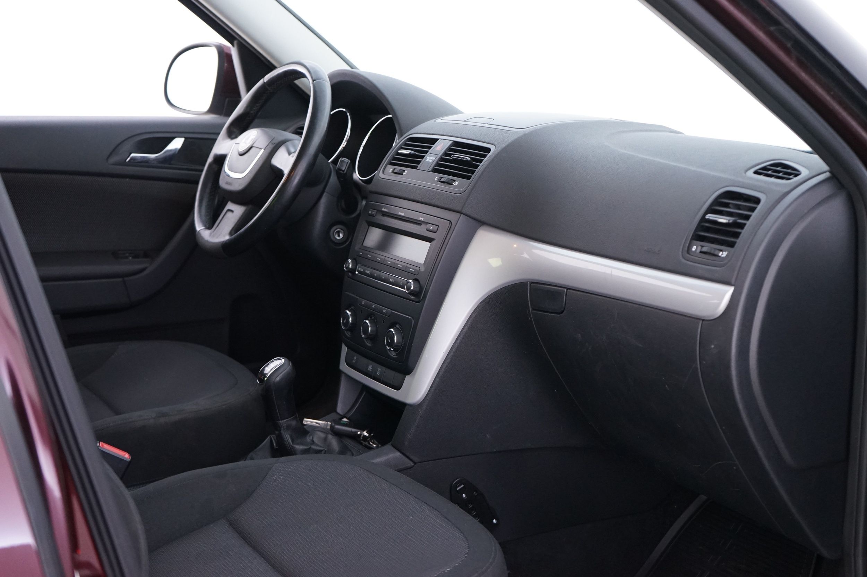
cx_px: 434
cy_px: 288
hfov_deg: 41.1
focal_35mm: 48
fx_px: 1155
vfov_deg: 28.0
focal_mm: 48
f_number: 4.5
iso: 2500
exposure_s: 1/10
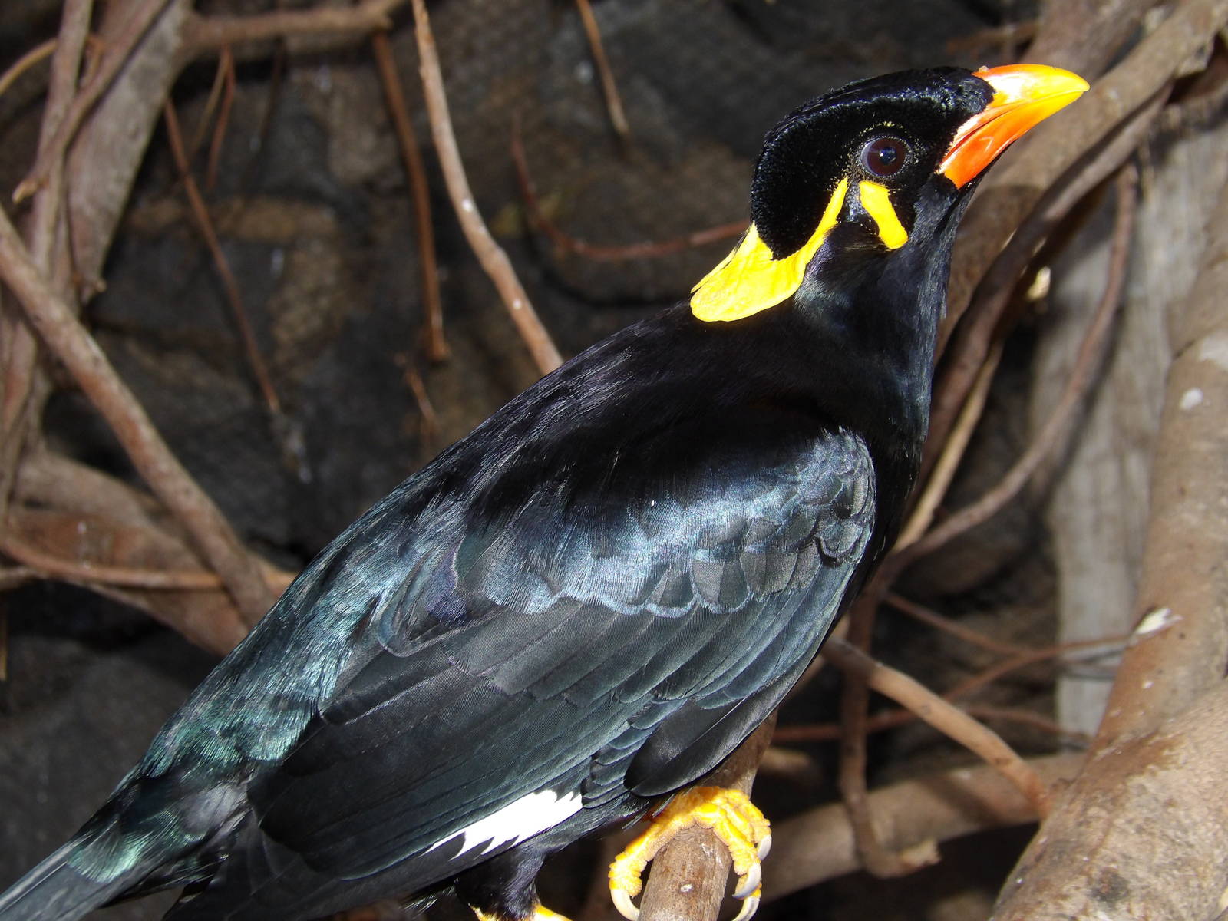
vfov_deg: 14.5
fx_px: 3618
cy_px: 460
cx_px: 614
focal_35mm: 102
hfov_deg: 19.3
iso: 200
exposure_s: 1/100
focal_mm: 18.2
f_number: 4.2
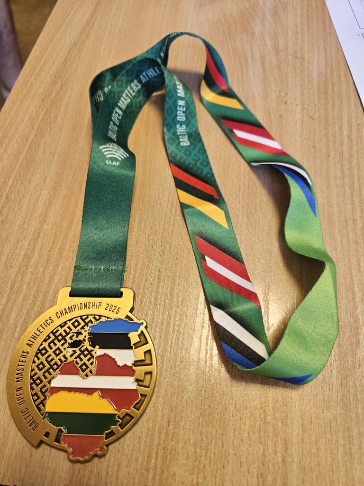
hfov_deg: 58.9
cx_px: 182
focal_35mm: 23
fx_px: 322
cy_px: 243
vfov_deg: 73.9
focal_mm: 5.4
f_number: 1.8
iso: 125
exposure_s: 1/100
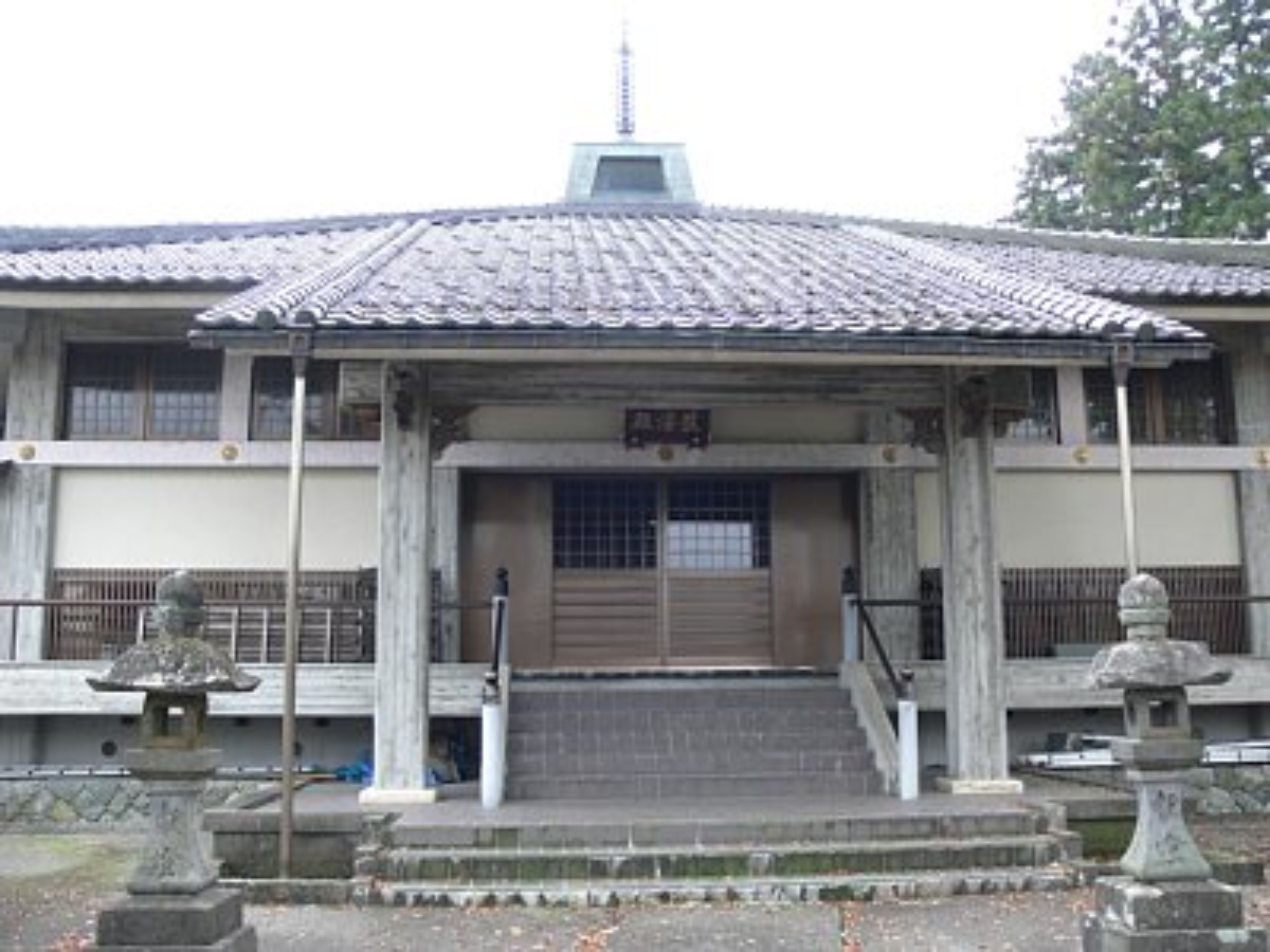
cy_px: 476
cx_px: 635
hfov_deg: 52.6
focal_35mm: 35
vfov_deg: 40.7
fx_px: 1284
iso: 100
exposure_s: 1/30
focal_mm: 7.4
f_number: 2.8
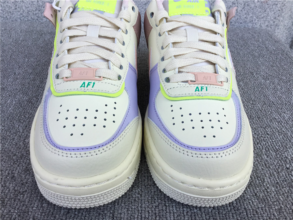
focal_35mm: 31
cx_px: 146
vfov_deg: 45.4
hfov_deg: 58.4
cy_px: 110
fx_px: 262
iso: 25
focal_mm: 3.3
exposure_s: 1/431
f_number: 2.4
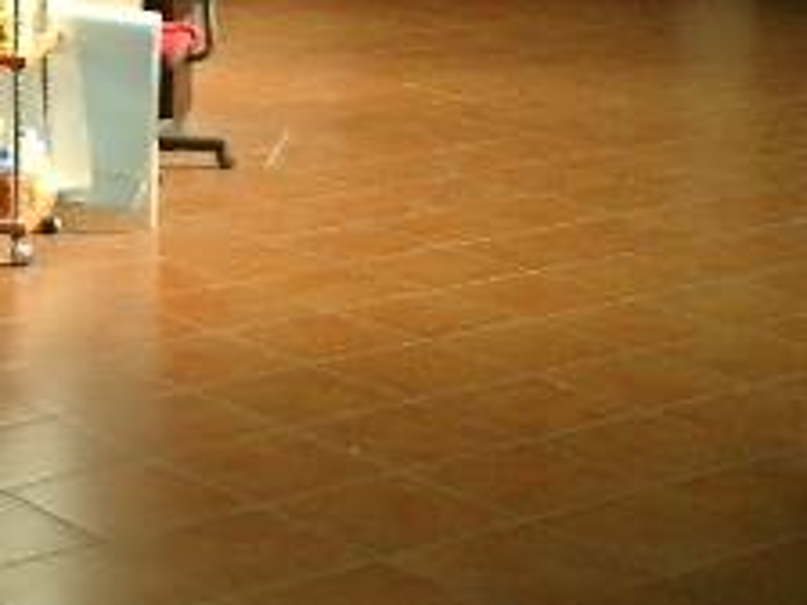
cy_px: -90
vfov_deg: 14.0
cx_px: 115
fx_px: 2401
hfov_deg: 18.8
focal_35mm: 103
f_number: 3.2
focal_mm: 7.5
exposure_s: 1/40
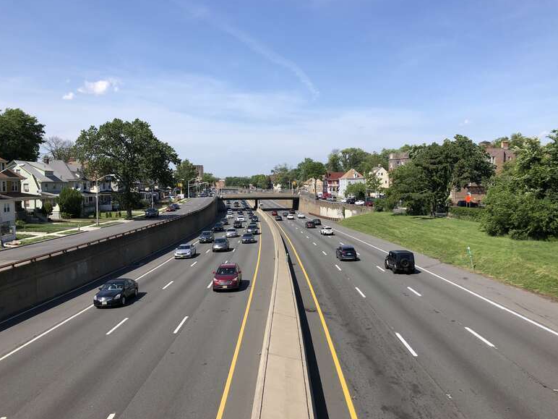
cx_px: 285
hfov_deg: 61.7
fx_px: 467
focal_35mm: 29
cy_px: 213
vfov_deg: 48.2
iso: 20
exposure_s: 1/2024
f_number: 1.8
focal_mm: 4
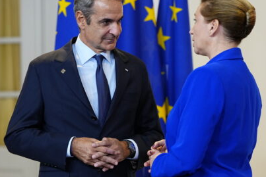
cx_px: 119
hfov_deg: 10.7
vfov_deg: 7.2
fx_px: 1419
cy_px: 97
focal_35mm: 192
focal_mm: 121
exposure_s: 1/250
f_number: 2.8
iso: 1250
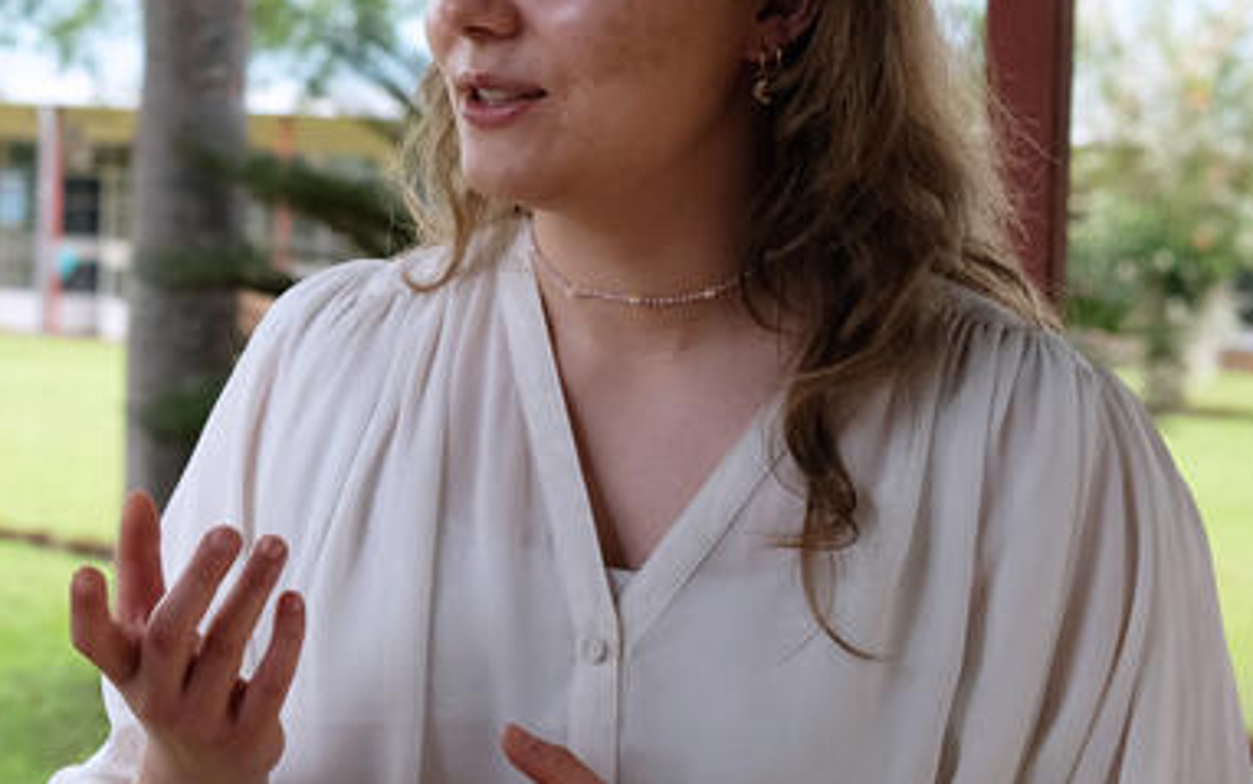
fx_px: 3279
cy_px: 175
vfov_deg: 13.6
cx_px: -10
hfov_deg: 20.9
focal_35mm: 96
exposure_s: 1/1000
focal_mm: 30
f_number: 3.2
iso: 1600
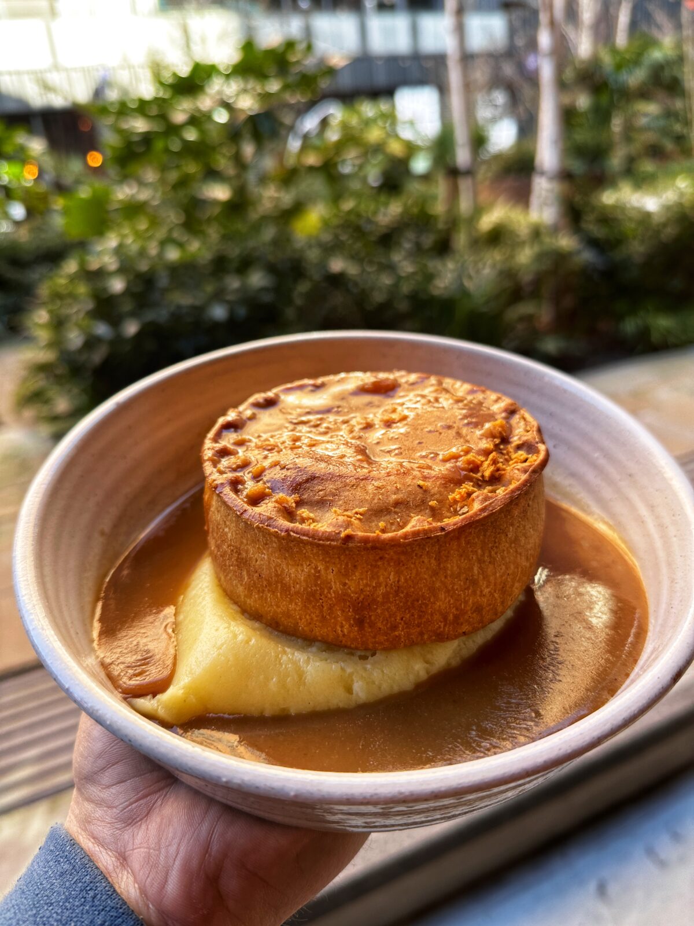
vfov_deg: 71.6
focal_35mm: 24
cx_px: 347
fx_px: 642
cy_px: 463
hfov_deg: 56.8
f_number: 1.78
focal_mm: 6.86
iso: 64
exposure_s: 1/121
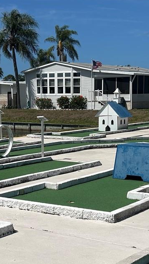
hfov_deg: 17.0
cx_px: 71
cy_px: 180
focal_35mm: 71
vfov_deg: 29.5
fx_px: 499
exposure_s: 1/12658
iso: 50
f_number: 1.5
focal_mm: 5.7
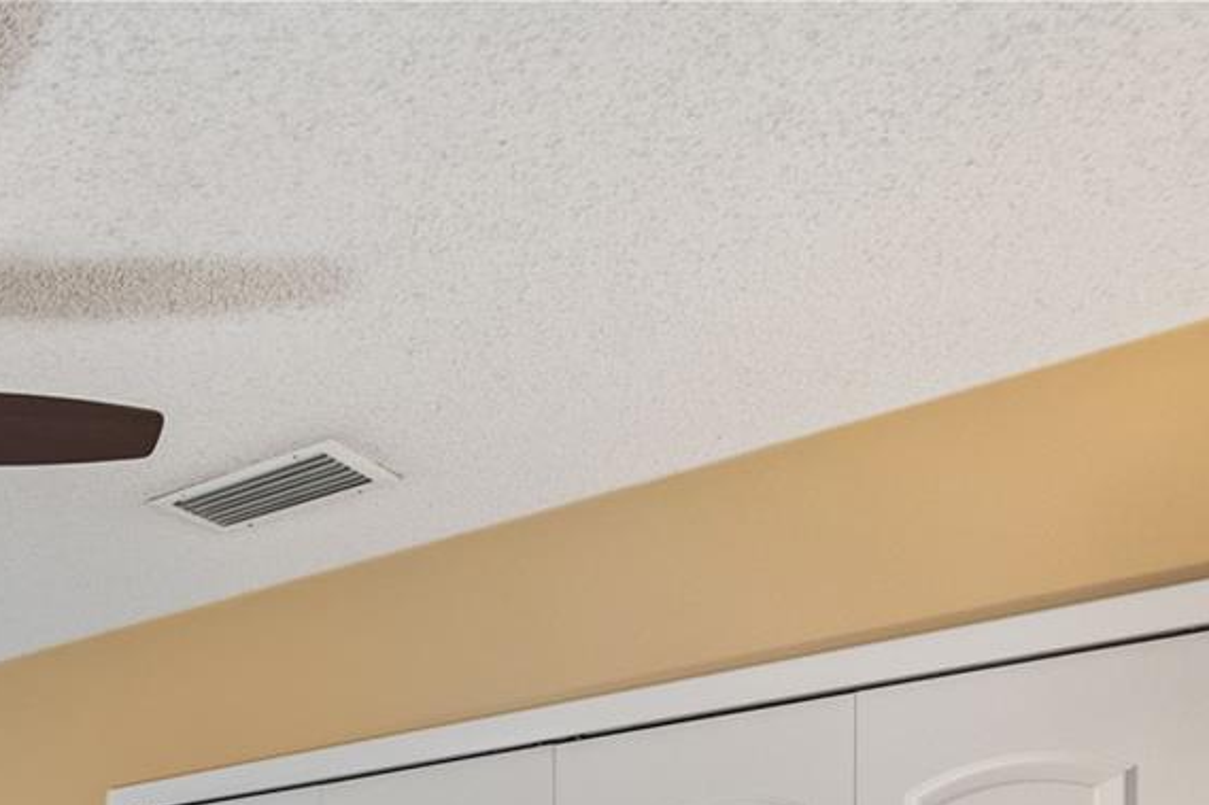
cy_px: 1130
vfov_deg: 24.7
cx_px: -353
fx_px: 1511
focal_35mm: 45
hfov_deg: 32.8
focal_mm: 16
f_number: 4.5
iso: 400
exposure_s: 1/15
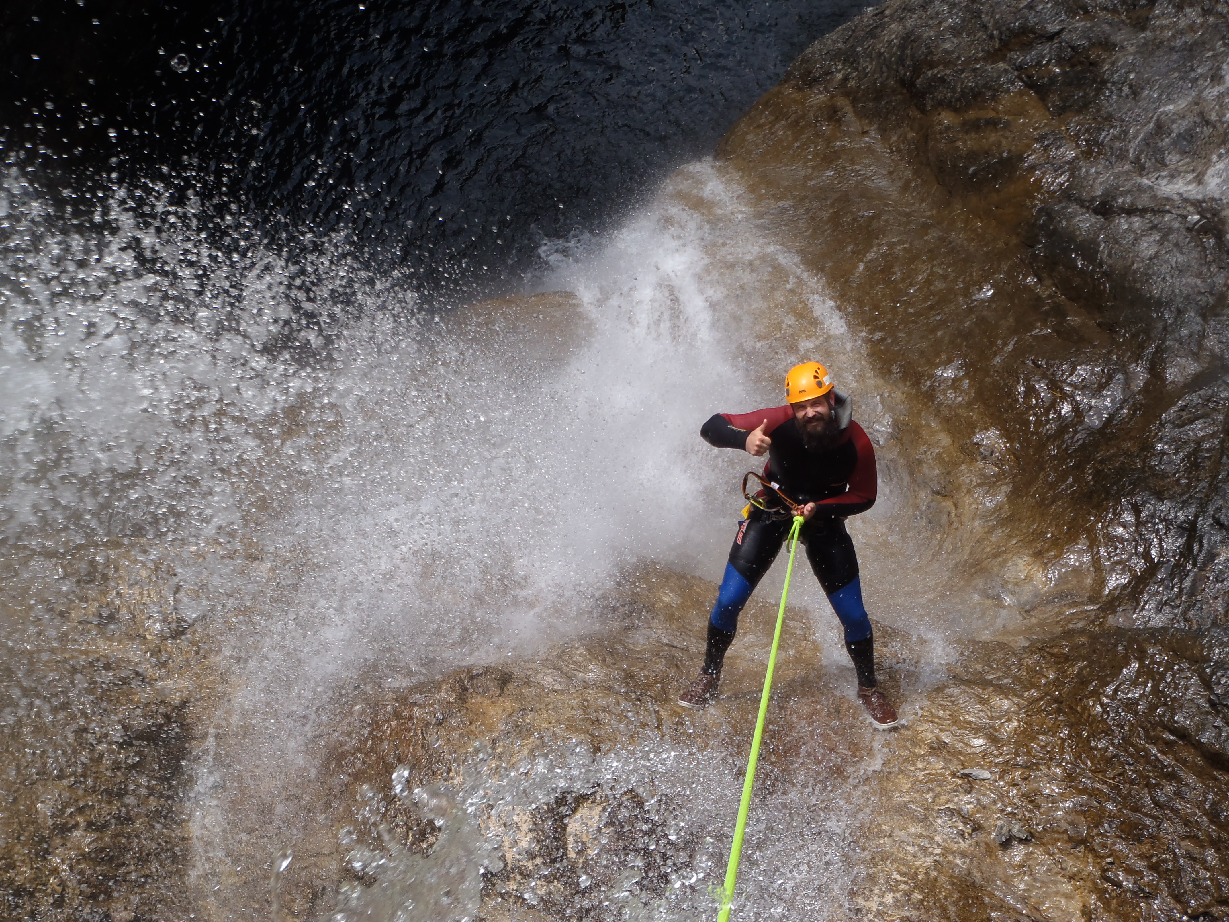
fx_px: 2024
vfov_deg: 25.7
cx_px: 614
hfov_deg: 33.8
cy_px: 461
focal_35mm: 57
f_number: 4.5
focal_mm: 10.34
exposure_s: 1/320
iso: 80
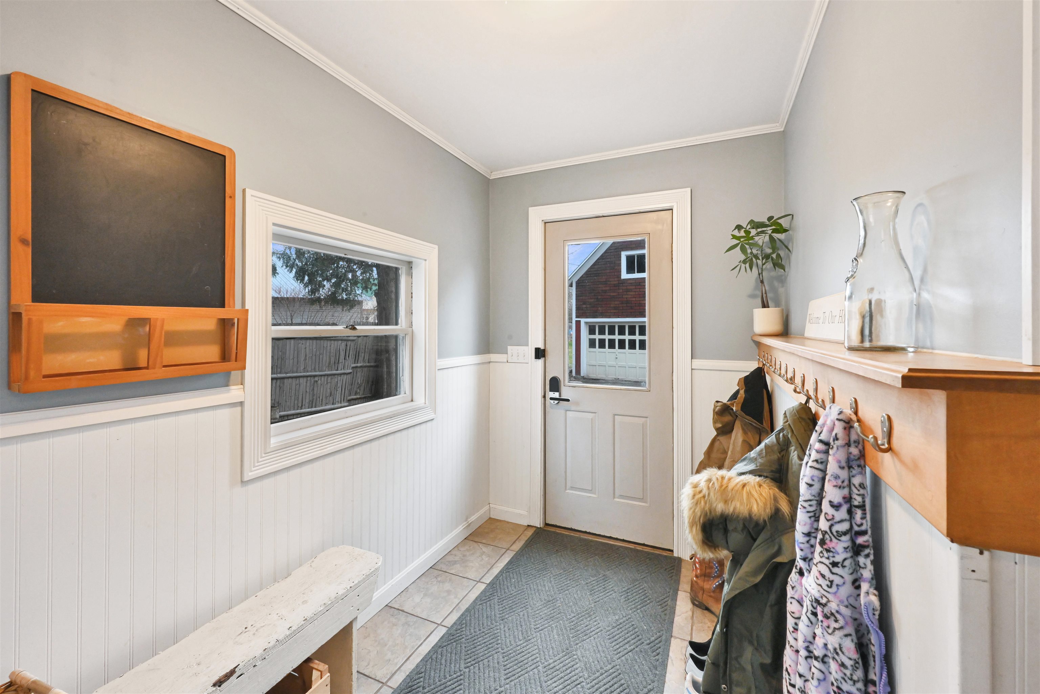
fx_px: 404
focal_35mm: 14
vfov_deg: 81.2
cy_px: 347
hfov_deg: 104.3
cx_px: 520
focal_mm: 14
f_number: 14
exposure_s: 1/10
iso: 2000
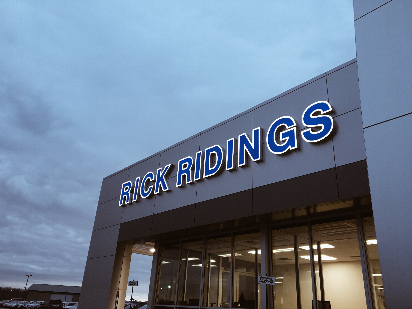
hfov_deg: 61.7
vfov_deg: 48.2
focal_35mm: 29
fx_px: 345
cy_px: 154
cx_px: 206
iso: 100
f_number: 2.2
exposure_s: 1/30
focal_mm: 4.15
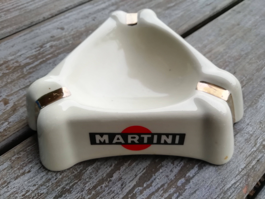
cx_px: 132
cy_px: 100
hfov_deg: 67.3
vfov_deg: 53.1
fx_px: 199
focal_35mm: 26
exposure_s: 1/50
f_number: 2.2
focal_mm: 3.21
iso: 50
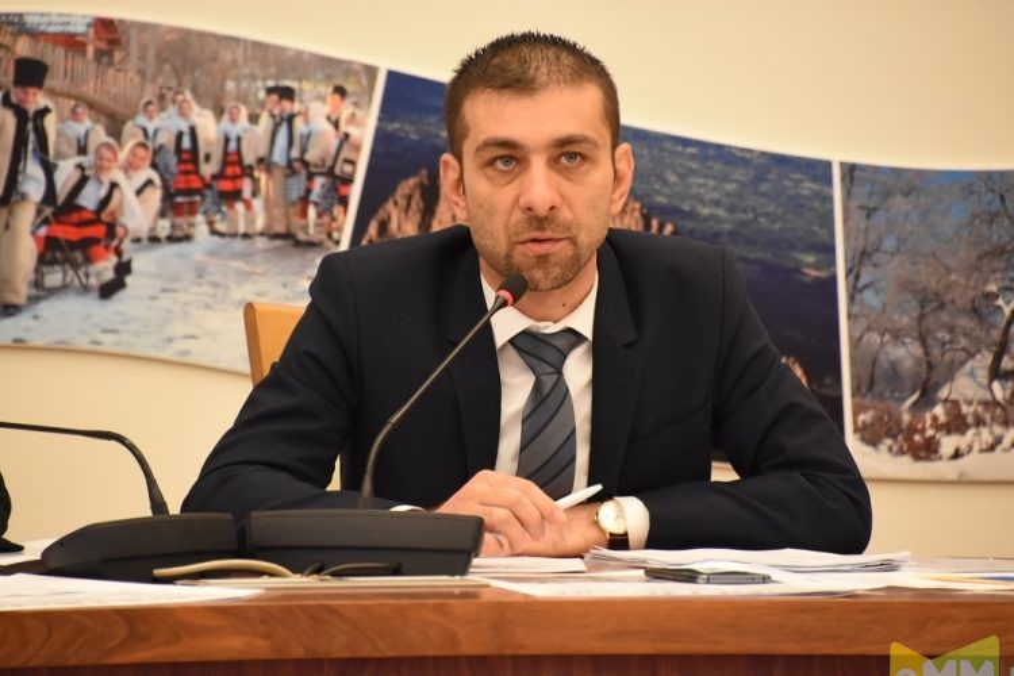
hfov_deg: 6.0
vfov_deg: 4.0
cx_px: 507
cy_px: 338
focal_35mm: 345
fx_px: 9717
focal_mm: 230
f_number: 6.3
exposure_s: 1/100
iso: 2500
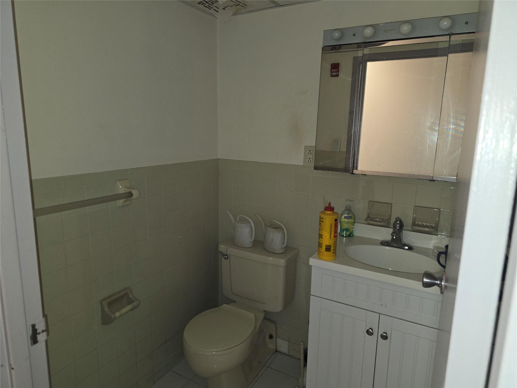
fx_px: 344
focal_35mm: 23
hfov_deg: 73.9
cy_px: 194
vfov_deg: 58.9
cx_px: 258
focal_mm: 6.3
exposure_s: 1/60
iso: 125
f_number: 1.7
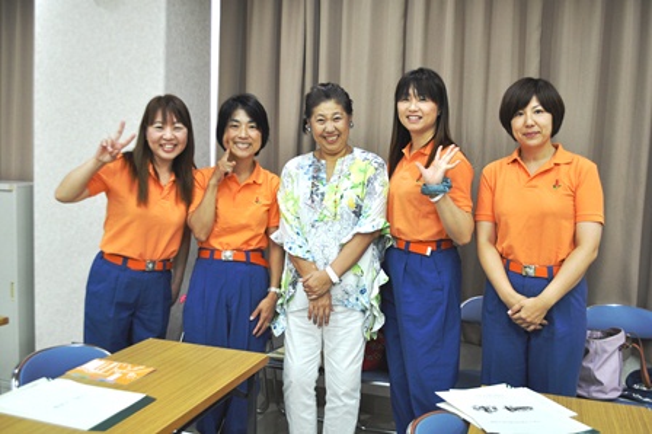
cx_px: 326
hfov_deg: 57.3
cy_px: 217
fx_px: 597
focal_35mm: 33
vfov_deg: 39.9
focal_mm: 22
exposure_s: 1/100
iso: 400
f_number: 5
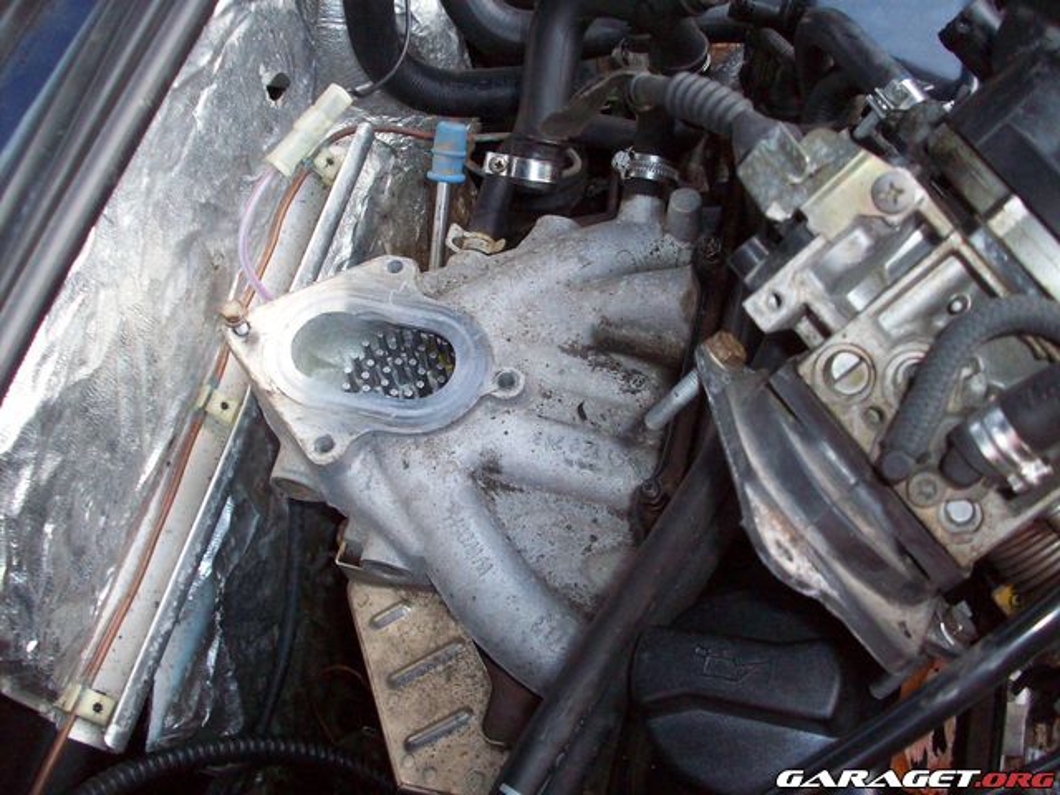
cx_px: 530
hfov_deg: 50.1
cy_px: 398
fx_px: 1133
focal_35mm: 37
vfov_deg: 38.7
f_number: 2.8
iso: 160
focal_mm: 6.2
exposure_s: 1/64
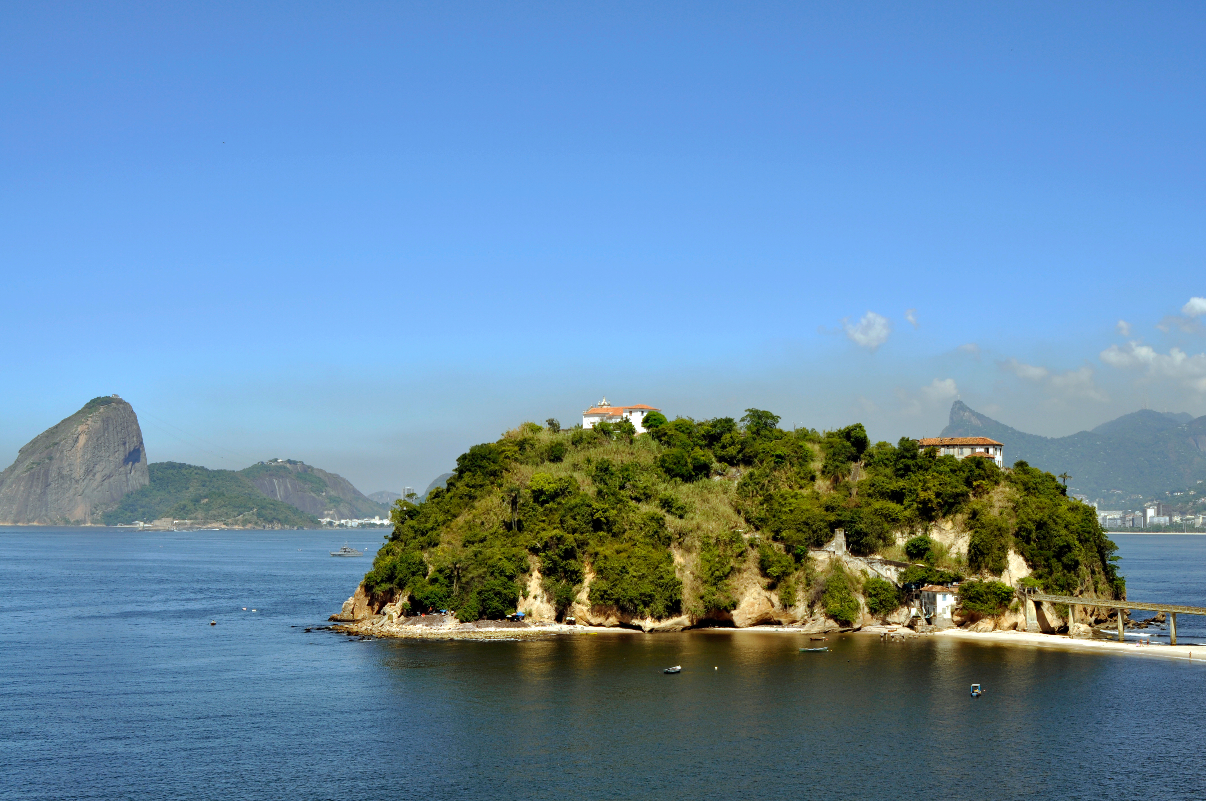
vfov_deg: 25.7
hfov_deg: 37.9
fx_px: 1757
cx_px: 603
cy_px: 400
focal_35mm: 52
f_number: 10
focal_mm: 35
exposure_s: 1/160
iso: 100
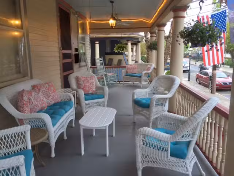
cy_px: 88
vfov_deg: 48.2
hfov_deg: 61.7
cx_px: 117
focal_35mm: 29
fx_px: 196
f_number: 2.2
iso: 100
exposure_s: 1/30
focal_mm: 4.15
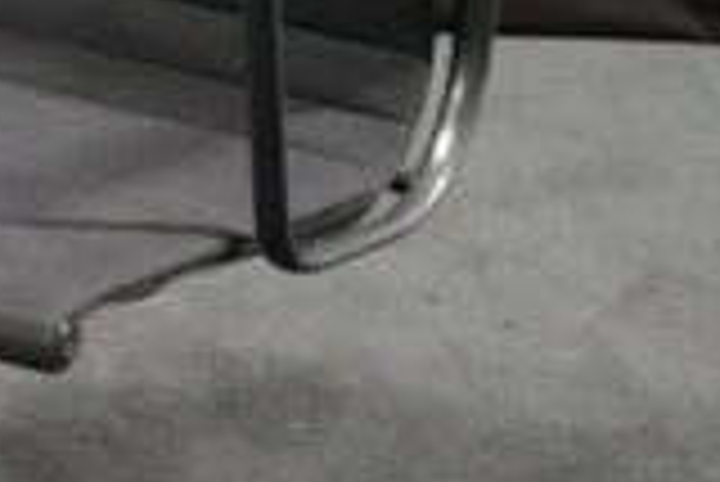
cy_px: 203
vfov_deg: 11.4
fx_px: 2402
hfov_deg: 16.6
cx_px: -54
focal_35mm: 120
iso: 12800
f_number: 4
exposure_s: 1/25
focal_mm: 32
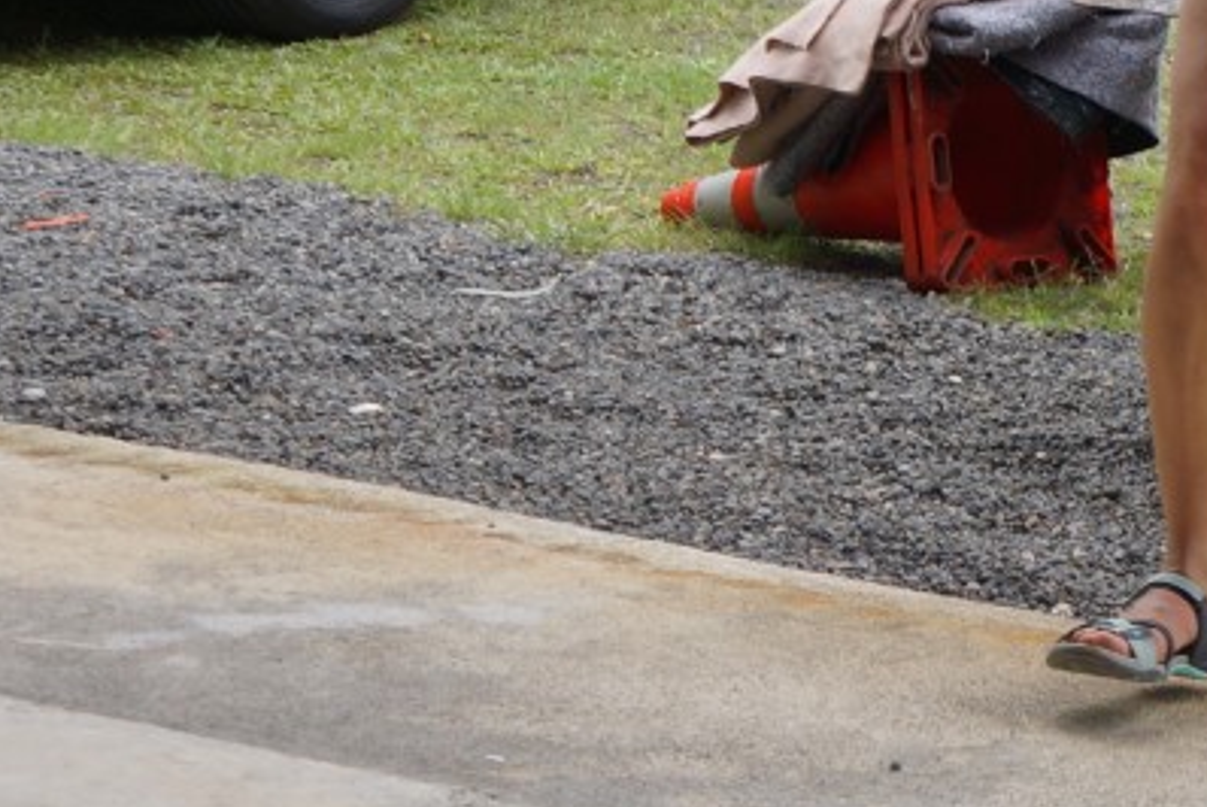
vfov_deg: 10.9
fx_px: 4093
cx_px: 2108
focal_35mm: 122
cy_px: -364
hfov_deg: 14.8
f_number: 6.3
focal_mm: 20
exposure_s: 1/200
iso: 100
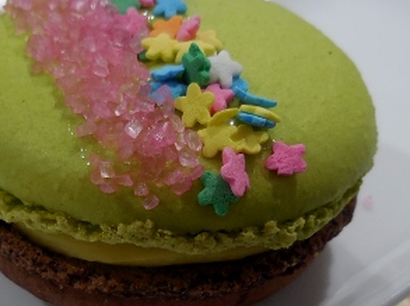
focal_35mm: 72
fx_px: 852
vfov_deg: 20.3
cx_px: 144
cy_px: 226
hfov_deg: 26.9
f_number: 3.7
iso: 125
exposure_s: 1/100
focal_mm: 5.9
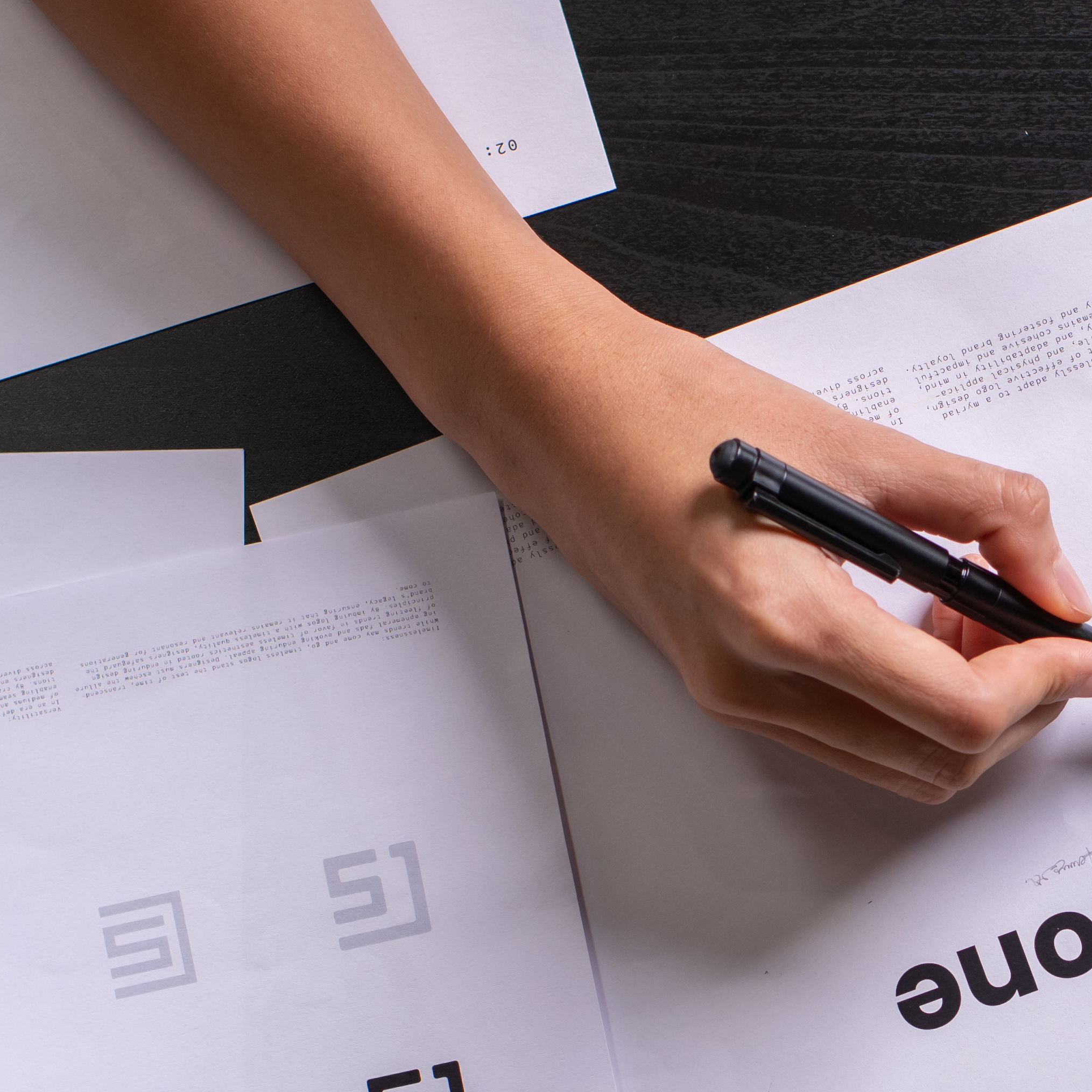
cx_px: 1115
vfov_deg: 14.3
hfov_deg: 14.2
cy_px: 980
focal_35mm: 121
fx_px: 4319
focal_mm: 35
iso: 200
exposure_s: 1/50
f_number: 4
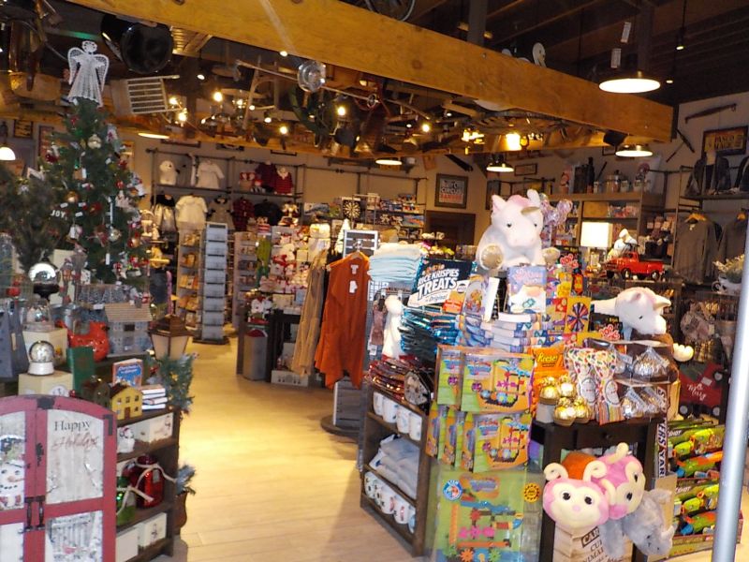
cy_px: 281
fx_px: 649
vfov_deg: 46.8
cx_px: 374
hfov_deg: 60.0
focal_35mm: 30
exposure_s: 1/30
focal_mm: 4.1
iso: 360
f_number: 3.3
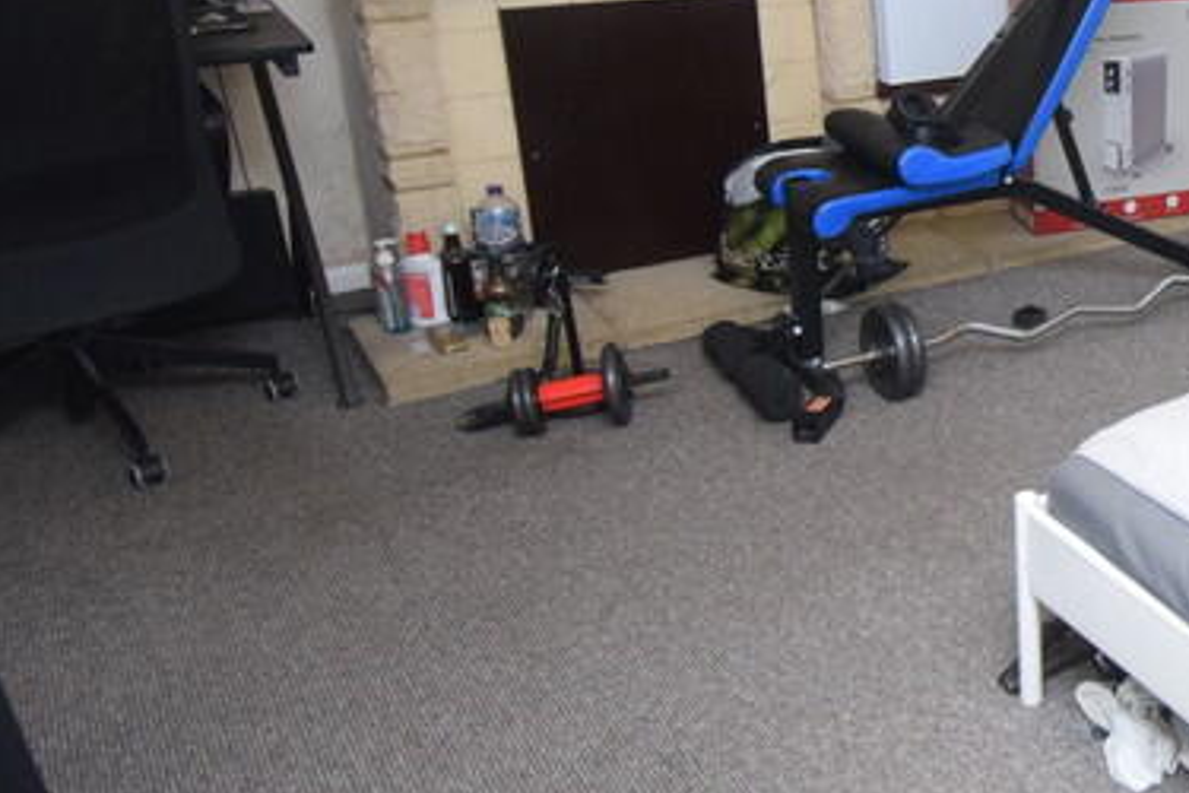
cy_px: 233
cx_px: 1363
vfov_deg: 32.2
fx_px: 1354
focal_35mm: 41
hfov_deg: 37.9
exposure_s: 1/60
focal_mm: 10
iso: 2000
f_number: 4.5
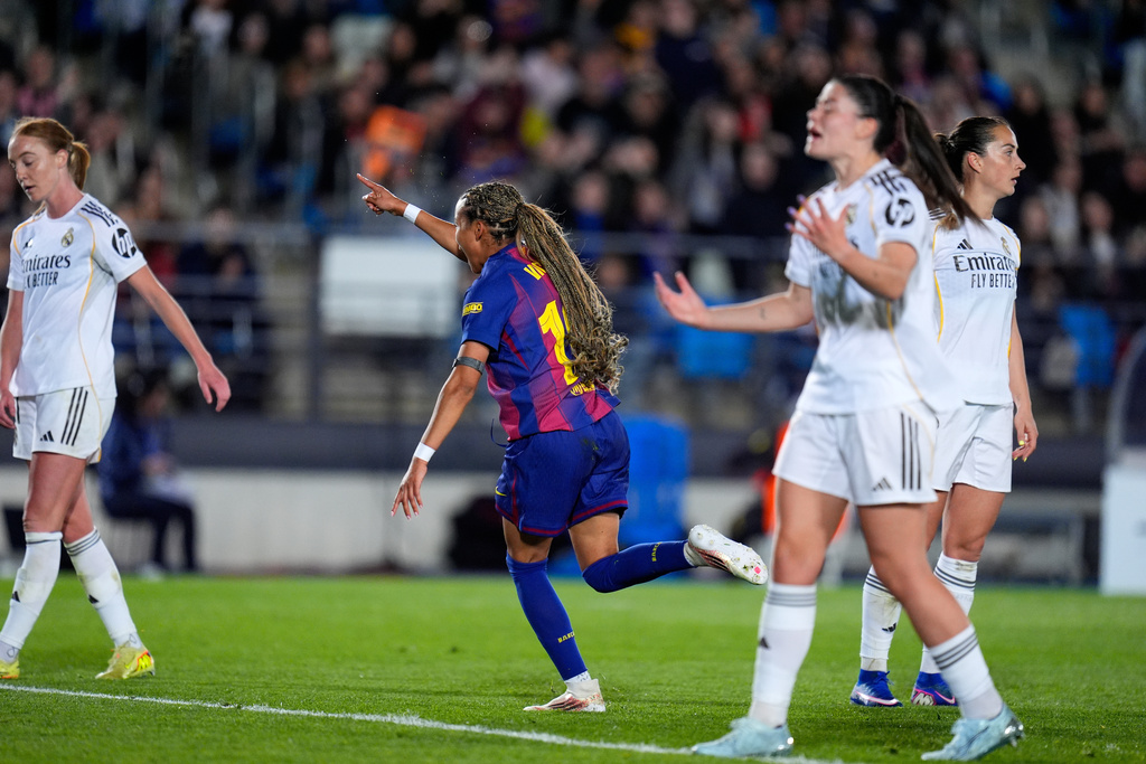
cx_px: 573
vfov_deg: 3.4
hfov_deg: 5.2
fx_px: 12734
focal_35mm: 400
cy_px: 382
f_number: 2.8
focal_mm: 400
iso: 3200
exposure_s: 1/2000
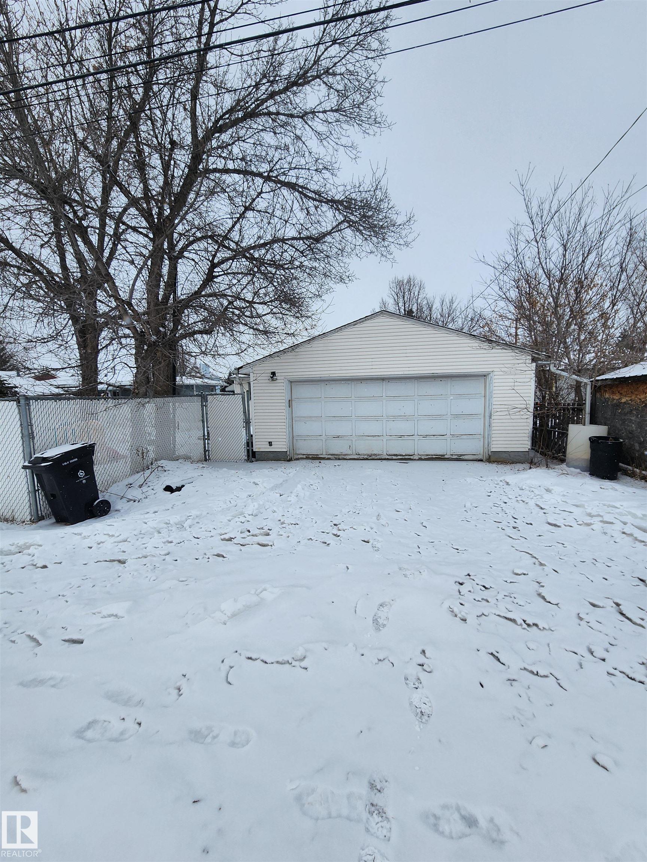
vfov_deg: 106.2
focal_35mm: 13
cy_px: 431
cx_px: 324
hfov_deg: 89.9
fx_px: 324
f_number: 2.2
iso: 50
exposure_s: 1/2882
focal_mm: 2.2
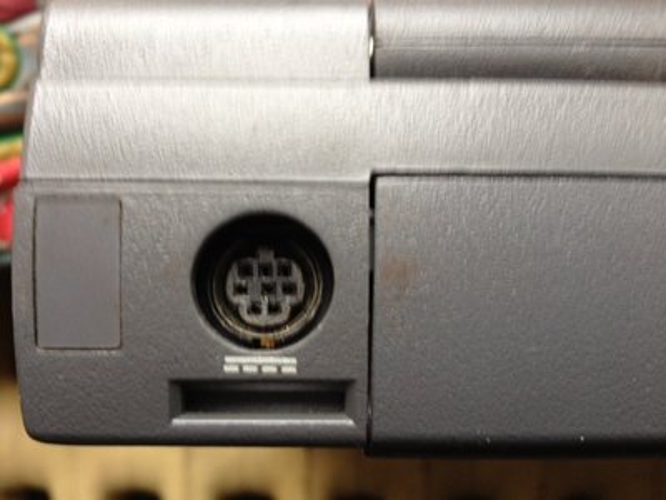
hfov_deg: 52.6
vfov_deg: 40.7
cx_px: 333
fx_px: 673
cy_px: 250
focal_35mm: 35
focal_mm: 4.28
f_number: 2.4
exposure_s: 1/20
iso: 80
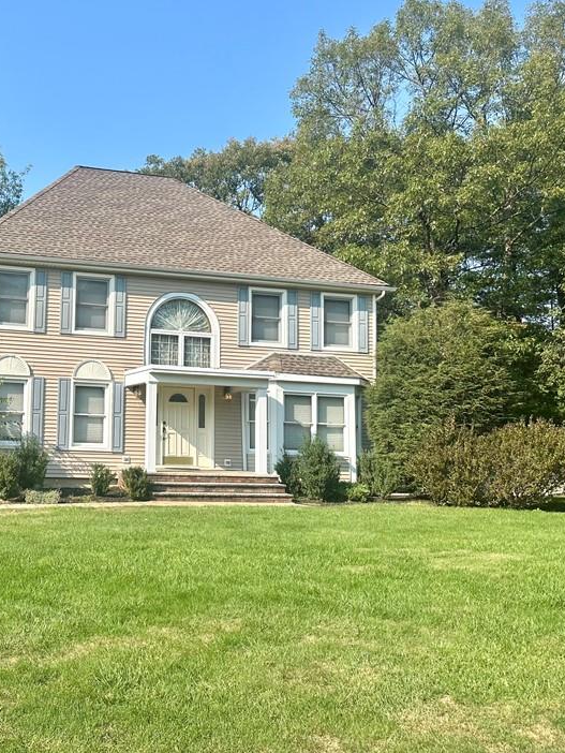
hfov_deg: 38.1
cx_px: 61
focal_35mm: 35
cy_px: 359
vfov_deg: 52.6
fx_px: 761
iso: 80
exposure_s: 1/2967
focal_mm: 6.86
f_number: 1.78
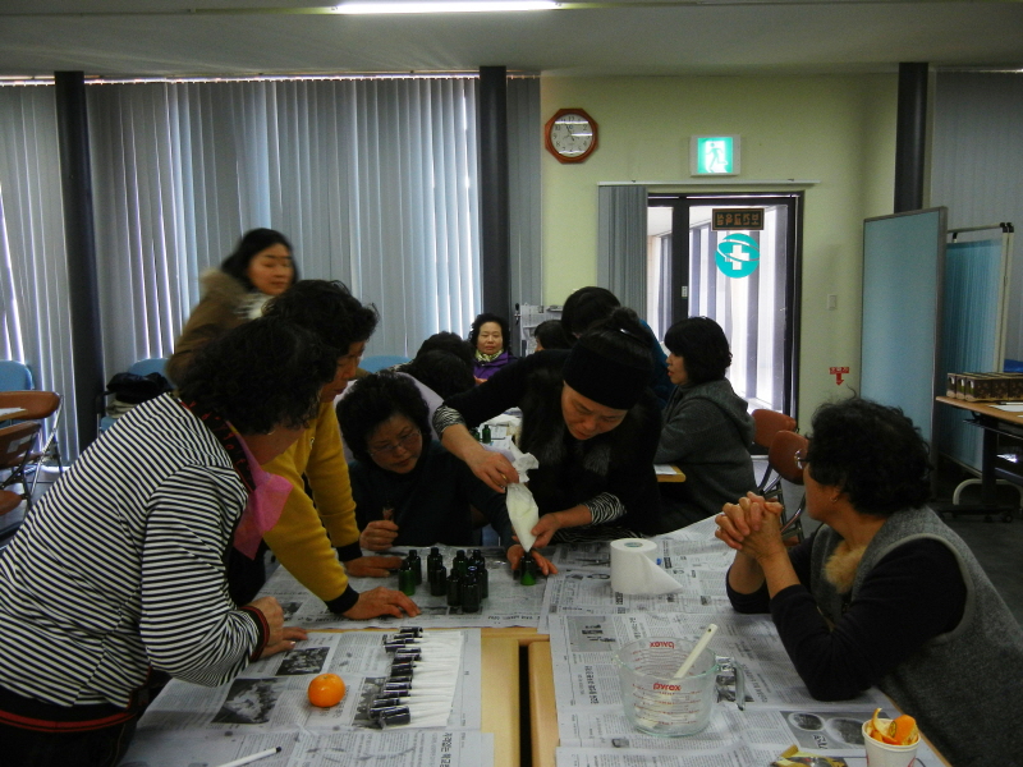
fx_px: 887
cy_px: 384
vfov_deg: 46.8
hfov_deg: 60.0
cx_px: 512
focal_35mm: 30
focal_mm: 5.4
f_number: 3.5
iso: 200
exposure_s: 1/30
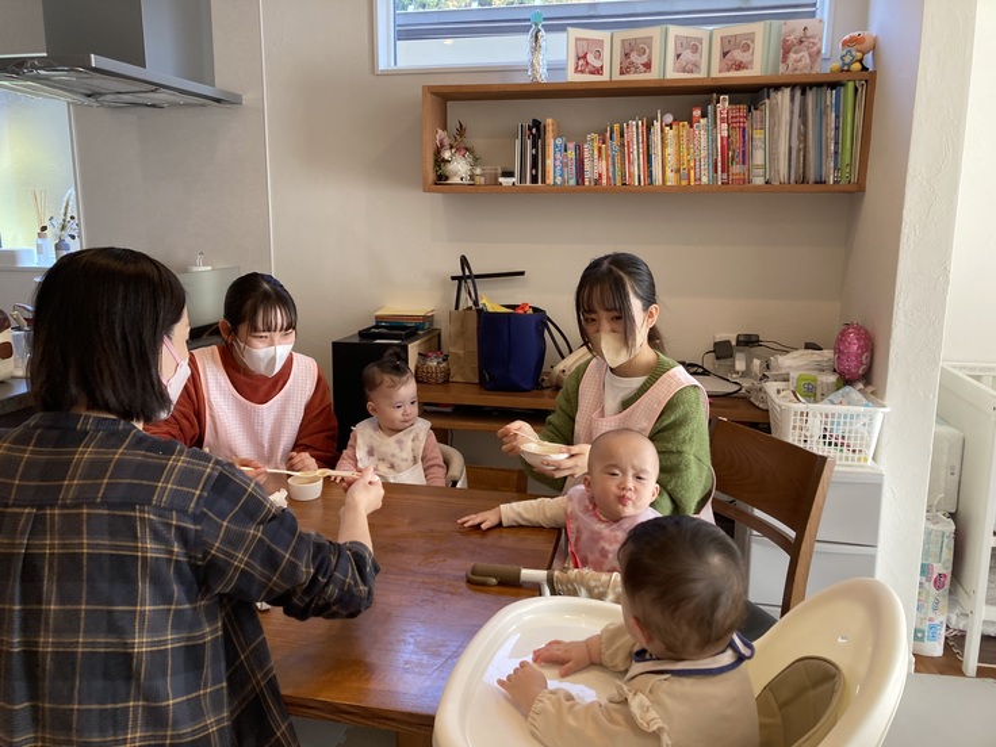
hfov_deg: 63.4
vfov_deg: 49.7
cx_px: 498
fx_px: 806
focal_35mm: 28
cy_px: 374
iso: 80
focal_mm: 3.99
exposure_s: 1/77
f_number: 1.8
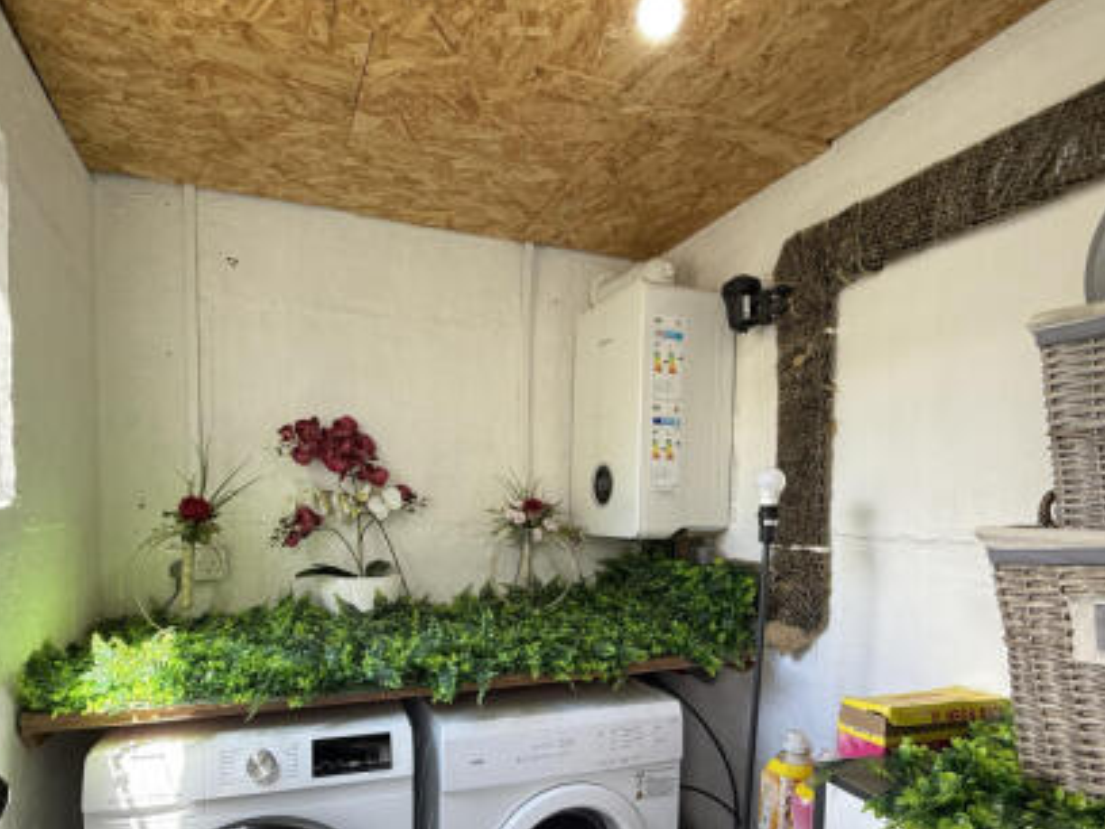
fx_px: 638
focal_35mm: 20
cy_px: 538
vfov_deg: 64.6
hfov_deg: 81.6
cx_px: 508
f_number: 2.2
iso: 80
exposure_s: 1/99
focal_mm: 2.22
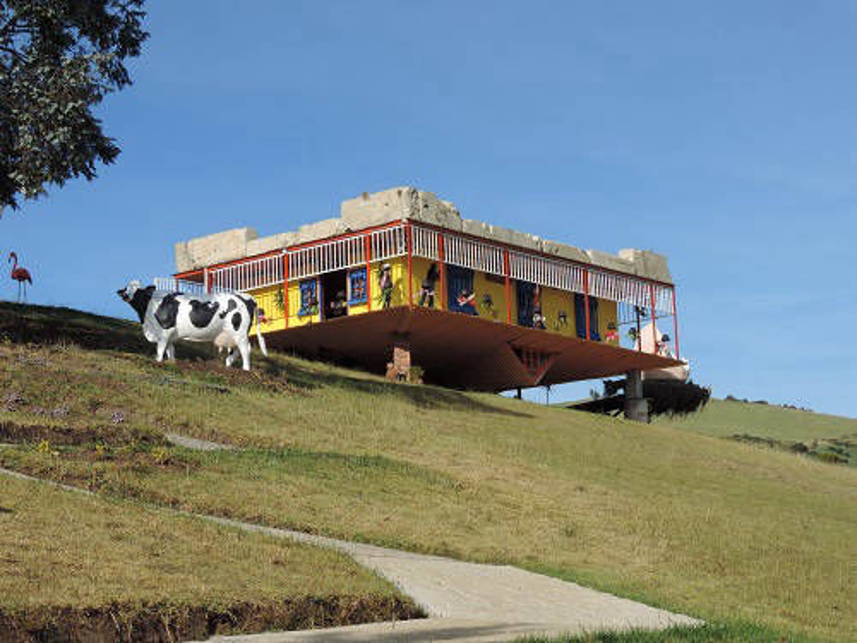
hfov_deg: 26.0
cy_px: 322
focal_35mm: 75
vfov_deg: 19.6
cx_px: 428
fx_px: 1857
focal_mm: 13.3
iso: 80
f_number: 3.9
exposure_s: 1/800
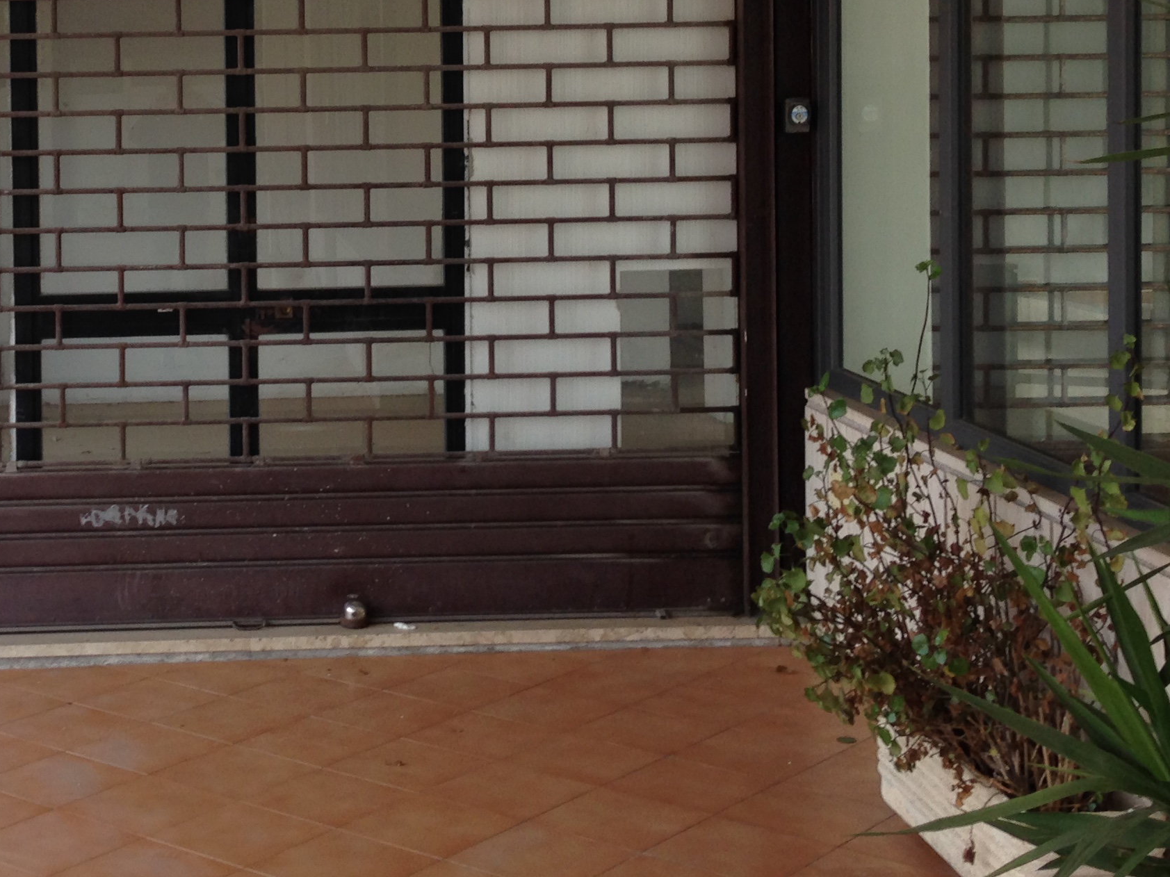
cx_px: 236
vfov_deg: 22.5
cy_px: 132
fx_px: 2163
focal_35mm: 64
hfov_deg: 29.6
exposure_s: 1/189
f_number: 2.4
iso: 50
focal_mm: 4.12
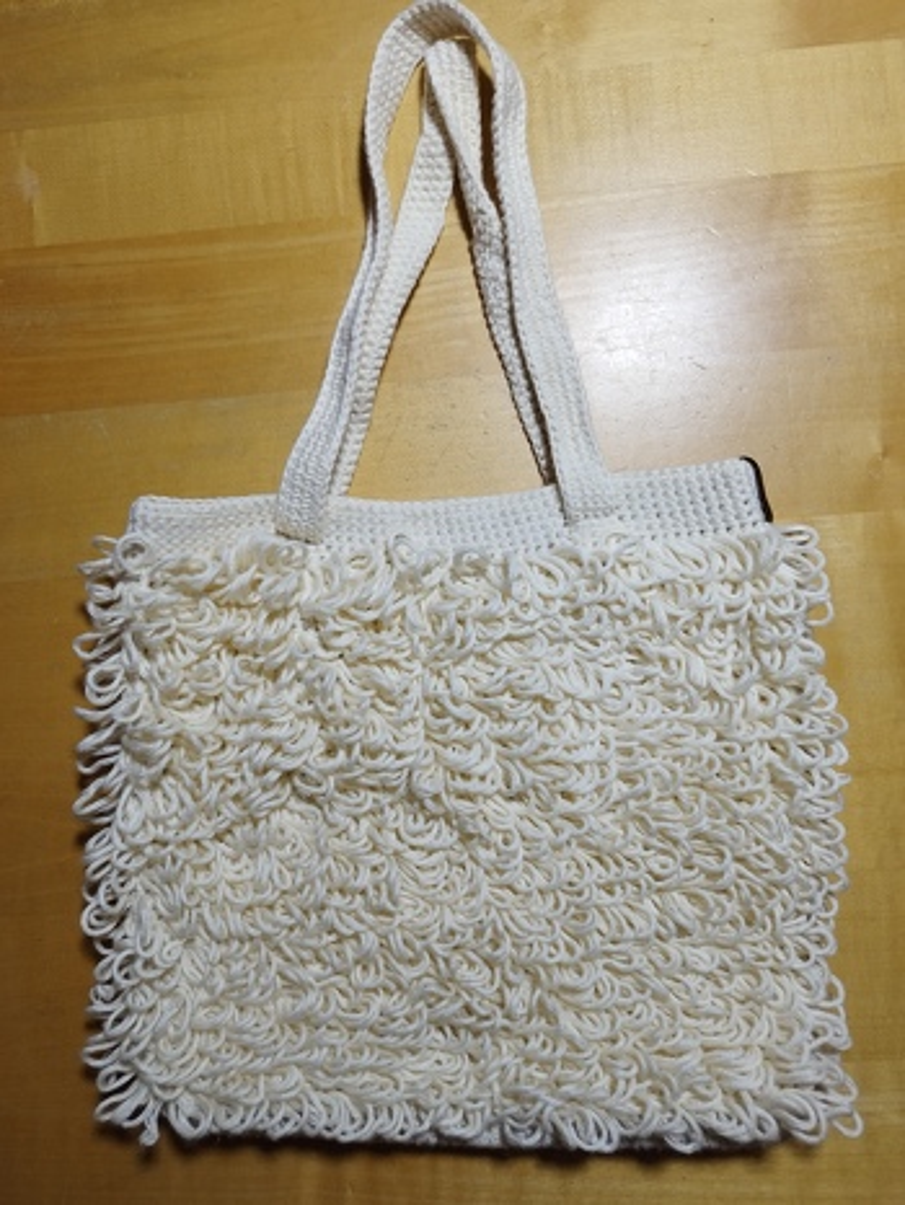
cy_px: 602
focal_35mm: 25
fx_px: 871
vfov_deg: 69.4
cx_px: 452
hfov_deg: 54.9
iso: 240
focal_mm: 5.95
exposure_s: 1/50
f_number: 1.89
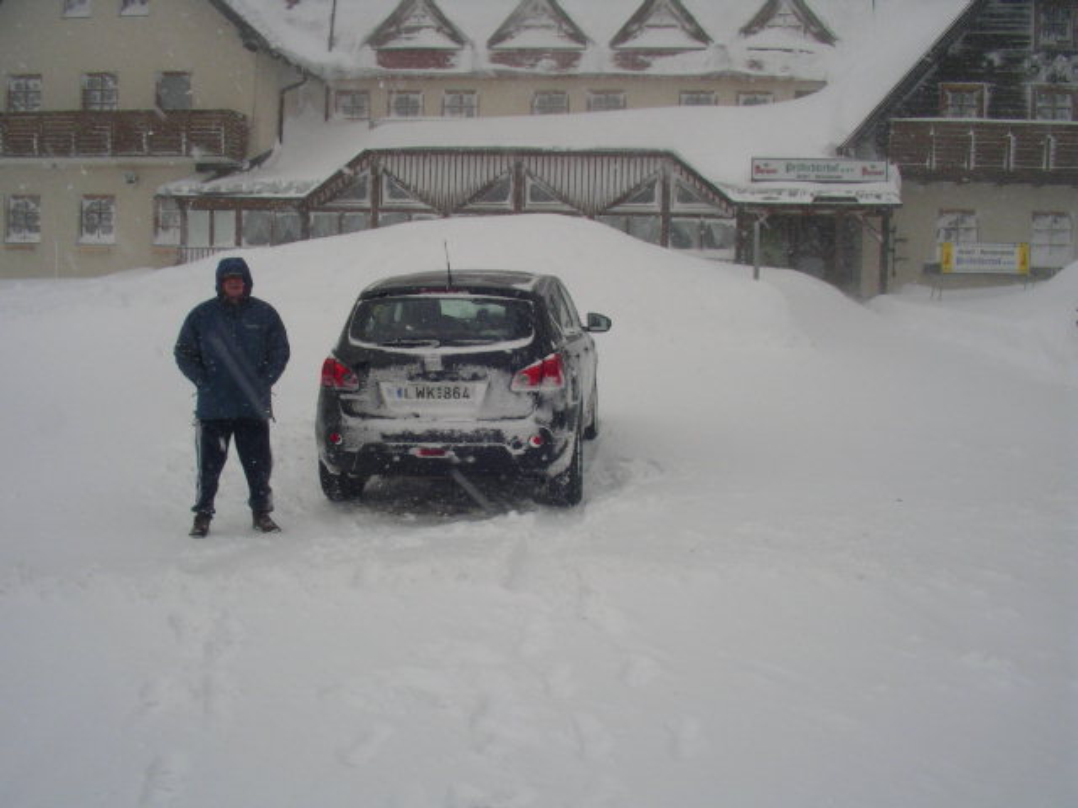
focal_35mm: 37
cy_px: 404
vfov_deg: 38.7
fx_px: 1152
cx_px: 539
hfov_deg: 50.1
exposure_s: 1/320
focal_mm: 5.7
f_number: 2.8
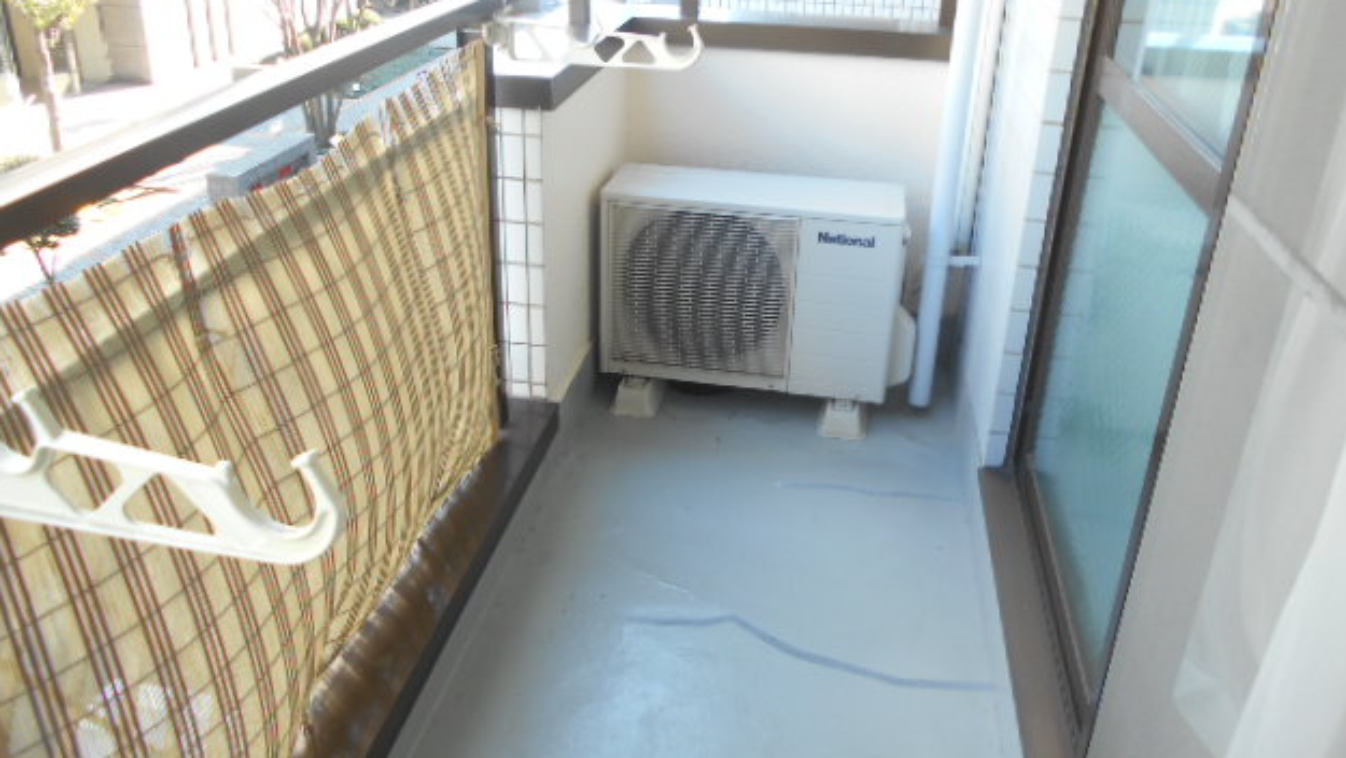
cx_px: 676
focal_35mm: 29
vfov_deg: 40.0
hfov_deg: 66.0
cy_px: 299
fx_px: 1035
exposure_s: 1/40
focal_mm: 4.6
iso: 80
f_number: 3.2
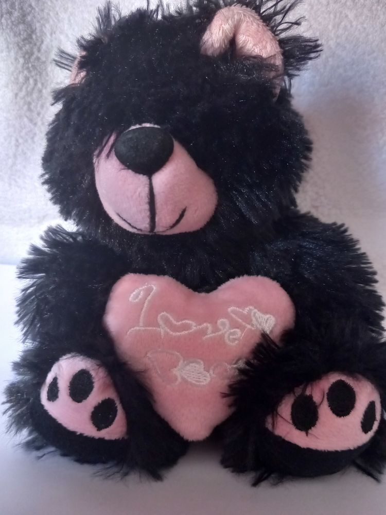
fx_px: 401
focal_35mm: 27
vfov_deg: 65.3
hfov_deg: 51.4
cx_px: 193
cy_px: 258
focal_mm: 4
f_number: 1.8
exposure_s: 1/20
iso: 500
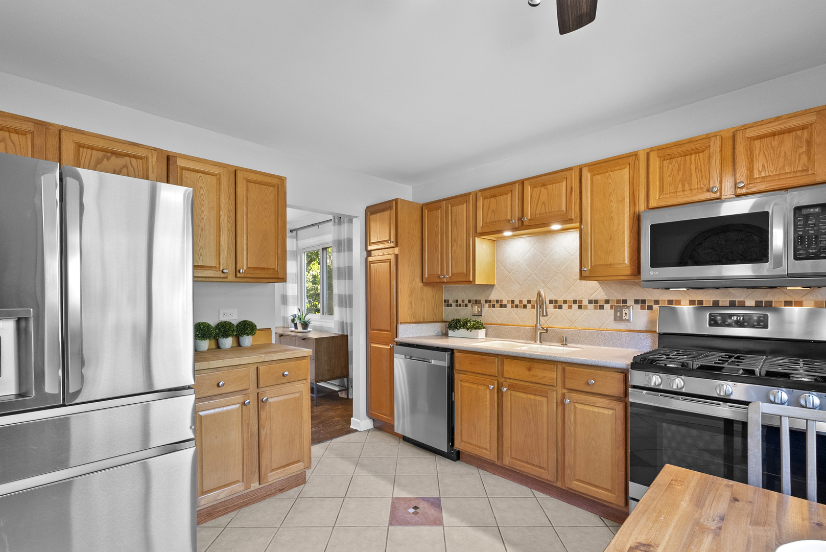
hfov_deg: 96.7
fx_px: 367
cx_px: 413
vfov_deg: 73.8
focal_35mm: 16
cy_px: 276
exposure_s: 1.3
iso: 640
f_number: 8
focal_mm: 16
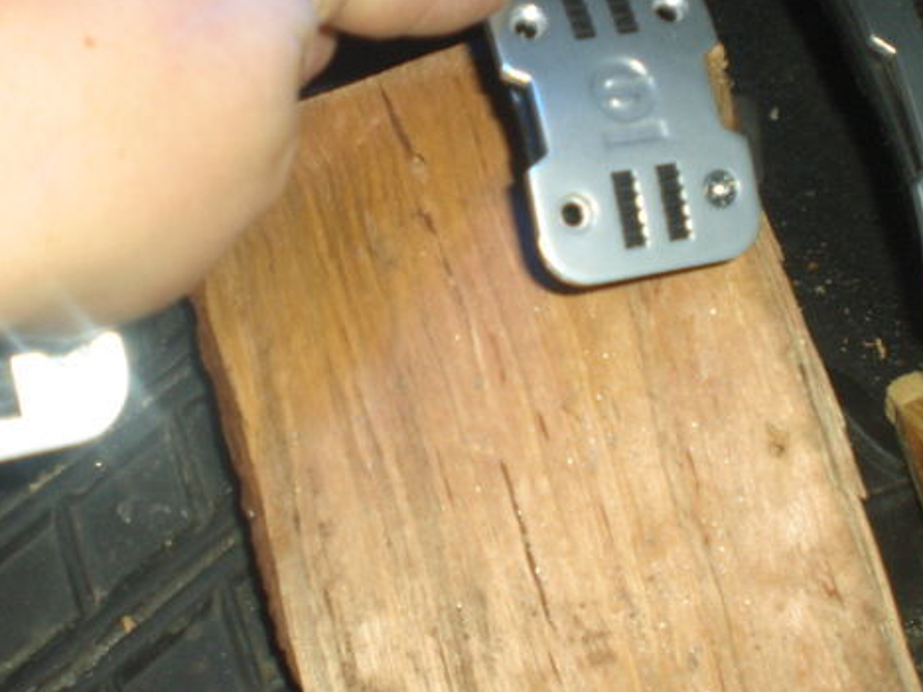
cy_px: 274
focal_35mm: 52
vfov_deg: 28.0
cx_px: 503
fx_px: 1387
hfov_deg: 36.8
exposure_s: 1/60
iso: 200
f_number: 3.1
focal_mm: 6.3
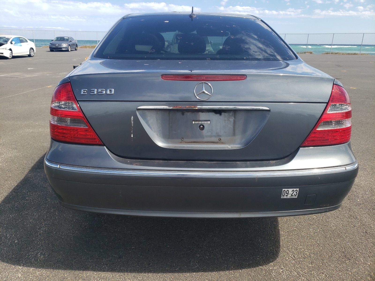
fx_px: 282
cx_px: 188
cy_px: 140
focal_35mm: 26
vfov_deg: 53.1
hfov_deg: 67.3
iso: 50
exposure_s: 1/2000
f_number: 1.5
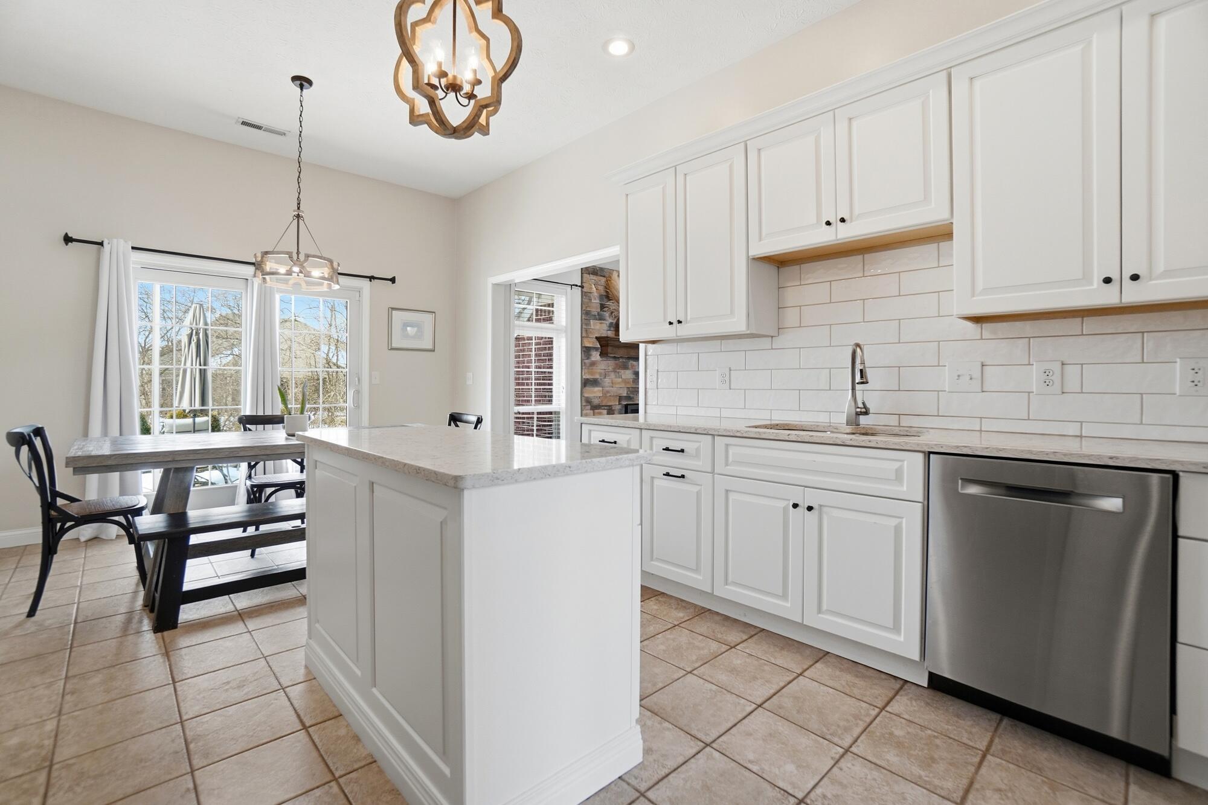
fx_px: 503
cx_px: 604
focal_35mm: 15
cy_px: 402
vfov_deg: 77.3
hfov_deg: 100.4
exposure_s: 1/1000
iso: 100
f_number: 4
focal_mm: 10
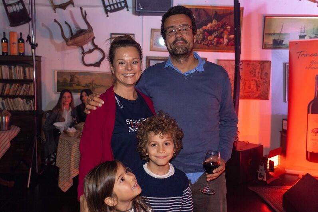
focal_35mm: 34
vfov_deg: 38.9
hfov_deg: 55.8
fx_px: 300
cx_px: 159
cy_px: 106
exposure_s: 1/125
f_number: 4
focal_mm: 34
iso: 3200
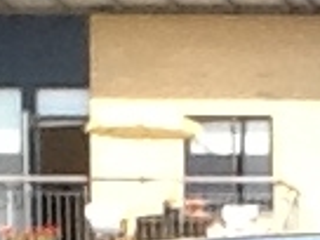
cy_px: 788
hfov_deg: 6.2
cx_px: 664
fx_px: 2875
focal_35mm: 311
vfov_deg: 4.5
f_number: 2.4
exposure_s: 1/524
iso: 40
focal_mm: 2.03
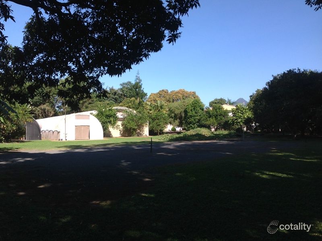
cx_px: 161
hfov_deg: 52.7
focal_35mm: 35
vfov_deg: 40.6
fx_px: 325
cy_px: 120
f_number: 2.4
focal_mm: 4.28
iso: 50
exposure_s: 1/1043
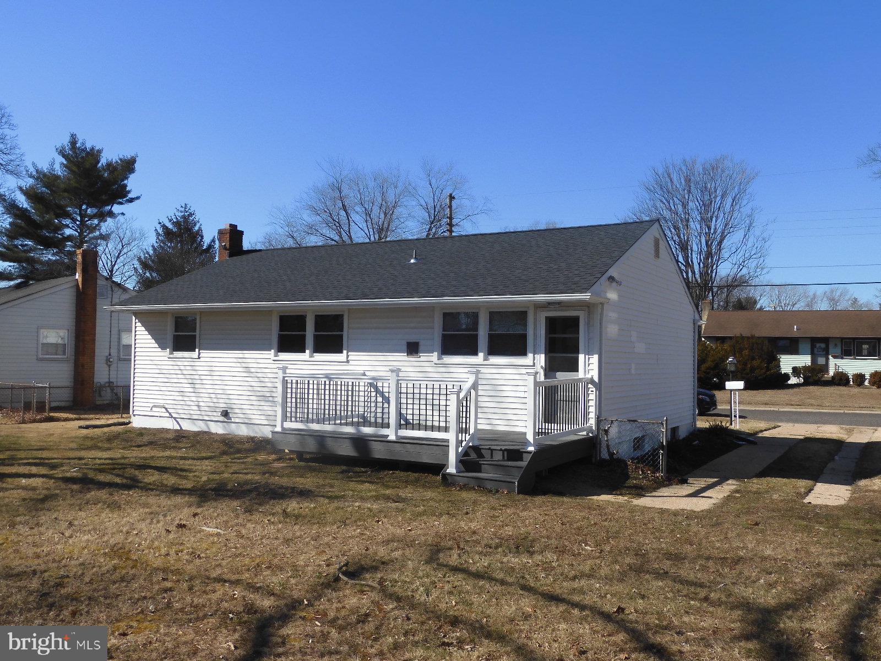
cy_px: 330
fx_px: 764
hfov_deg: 60.0
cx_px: 440
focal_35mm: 30
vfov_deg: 46.8
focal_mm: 5.4
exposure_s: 1/1000
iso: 100
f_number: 3.5
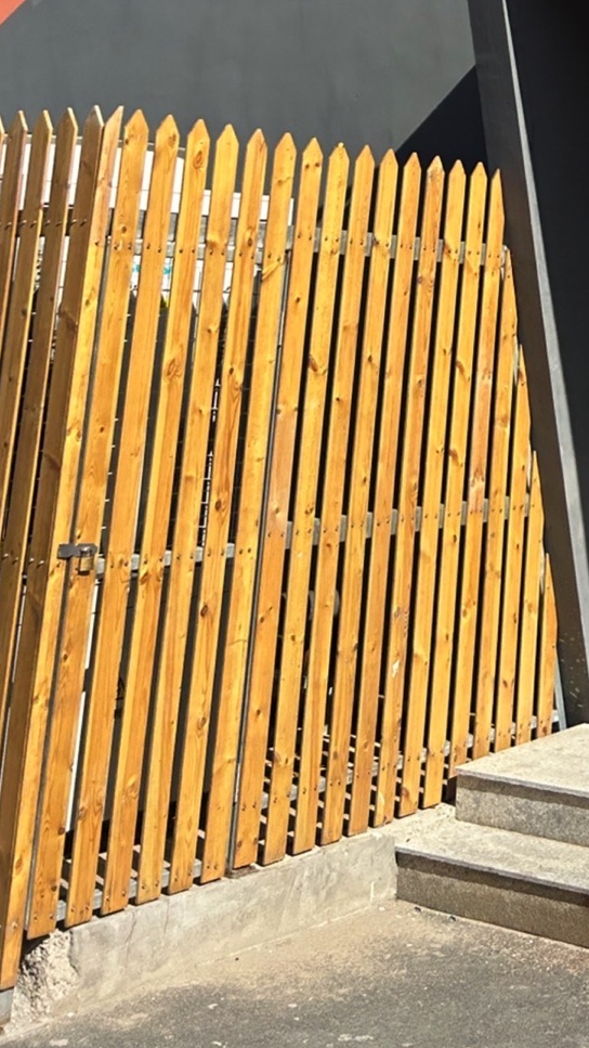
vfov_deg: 31.8
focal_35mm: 60
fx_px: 1666
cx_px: 795
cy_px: -40
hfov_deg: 18.5
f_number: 1.5
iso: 50
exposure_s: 1/2994
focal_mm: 5.7
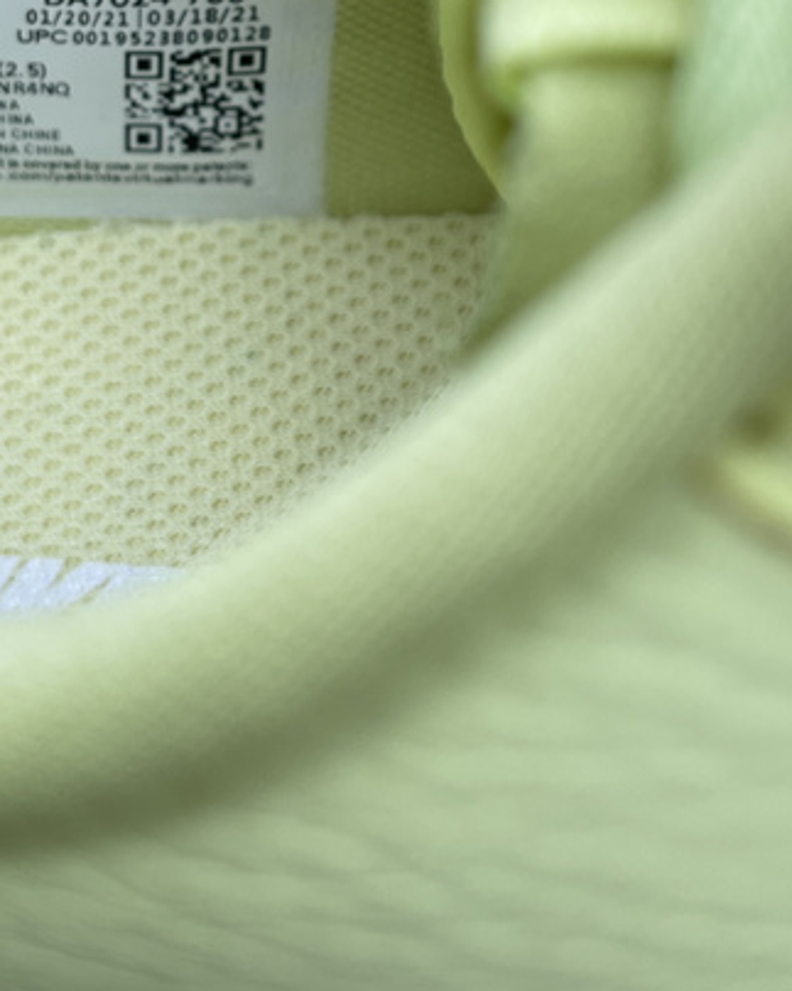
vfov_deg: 29.5
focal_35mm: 62
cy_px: 135
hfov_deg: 24.3
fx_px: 1817
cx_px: 199
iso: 32
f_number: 1.6
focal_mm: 5.1
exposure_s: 1/236
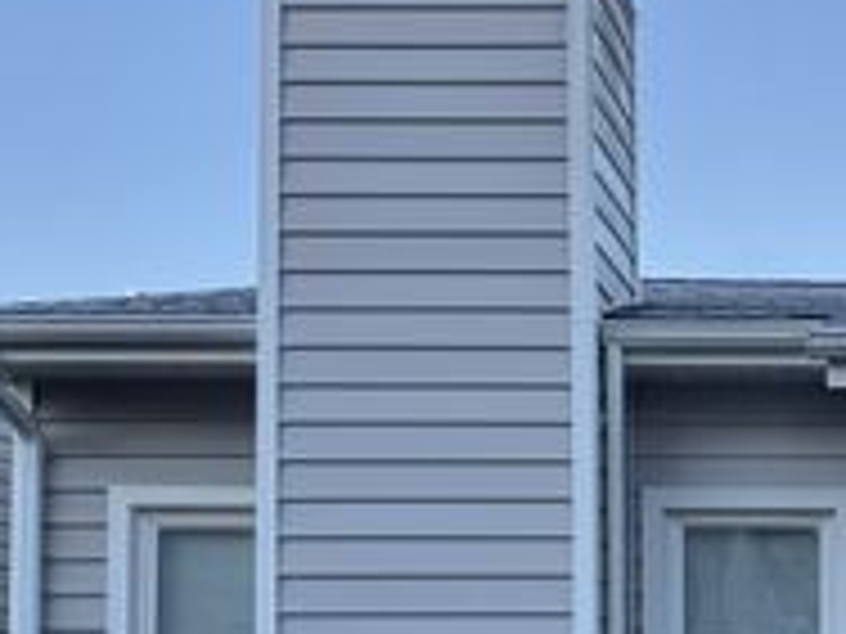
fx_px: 1564
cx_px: 1035
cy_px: 704
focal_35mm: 64
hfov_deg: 26.6
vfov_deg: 21.7
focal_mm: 6.76
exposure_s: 1/593
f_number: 1.78
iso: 80
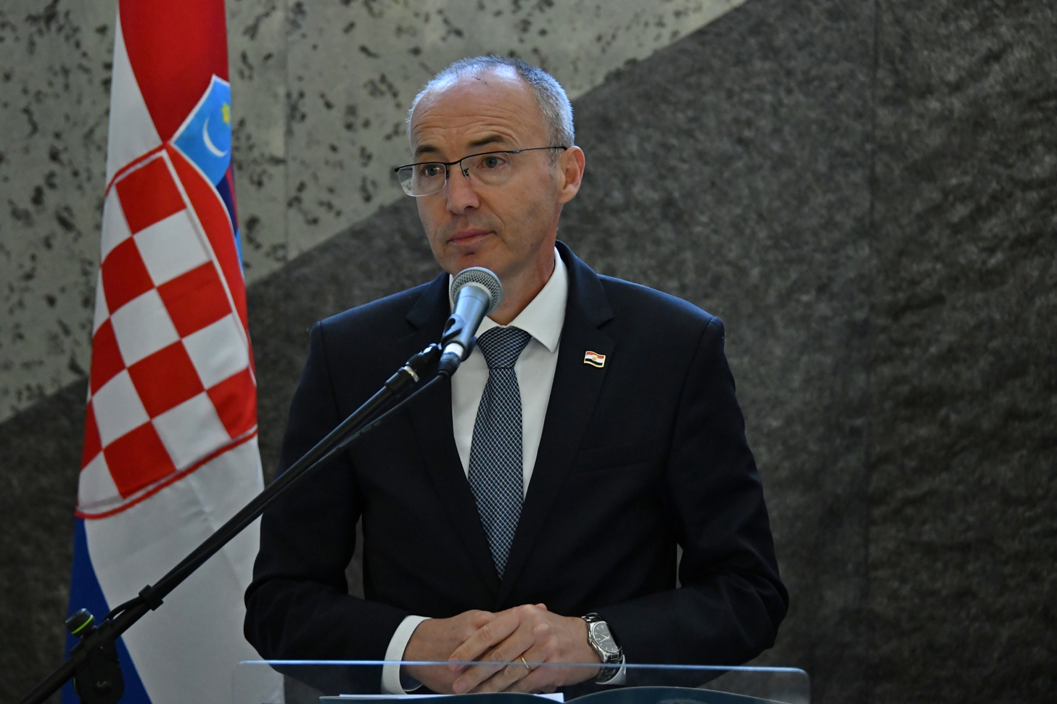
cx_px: 528
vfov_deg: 13.0
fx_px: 3082
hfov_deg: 19.5
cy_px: 352
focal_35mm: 105
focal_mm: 105
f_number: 5.3
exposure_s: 1/160
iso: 4000
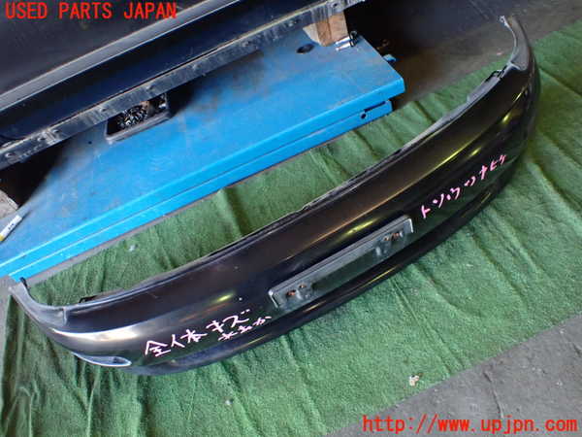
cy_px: 218
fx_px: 504
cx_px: 291
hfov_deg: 60.0
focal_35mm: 30
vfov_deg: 46.8
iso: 800
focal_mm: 5.4
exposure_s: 1/100
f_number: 2.3
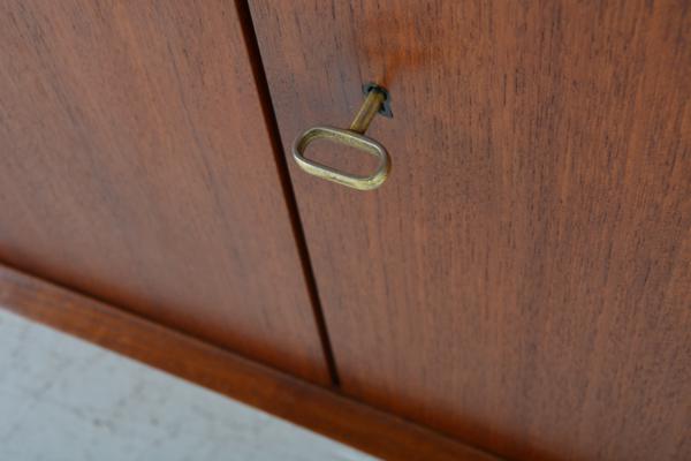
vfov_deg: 20.2
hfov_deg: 29.9
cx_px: 346
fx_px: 1296
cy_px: 230
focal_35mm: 68
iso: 400
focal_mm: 45
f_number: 10
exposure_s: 1/160
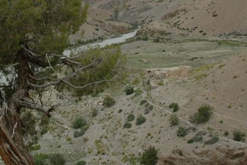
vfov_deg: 24.3
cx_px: 69
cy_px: 13
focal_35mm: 54
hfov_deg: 36.2
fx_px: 370
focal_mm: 18
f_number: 6.3
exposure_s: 1/160
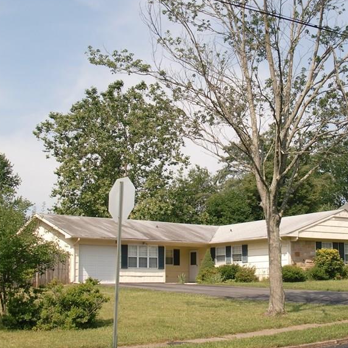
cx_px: 234
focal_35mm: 57
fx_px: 648
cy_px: 147
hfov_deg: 29.8
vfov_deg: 30.0
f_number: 7.9
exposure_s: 1/160
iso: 64
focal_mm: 6.3
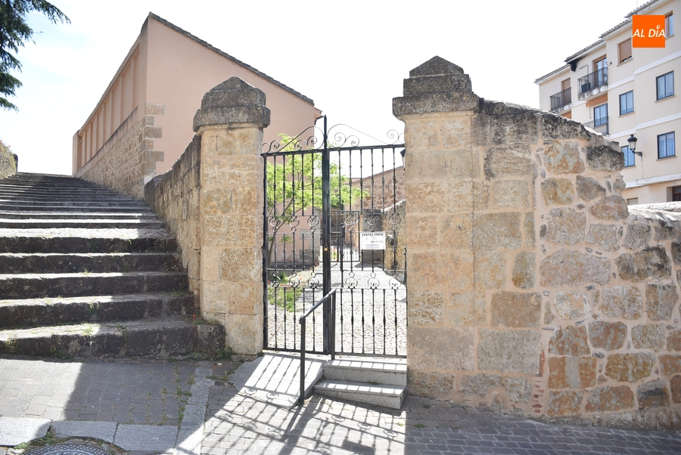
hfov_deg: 67.3
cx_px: 340
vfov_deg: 48.0
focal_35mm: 27
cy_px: 228
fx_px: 511
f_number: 3.5
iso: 100
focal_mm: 18
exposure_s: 1/250
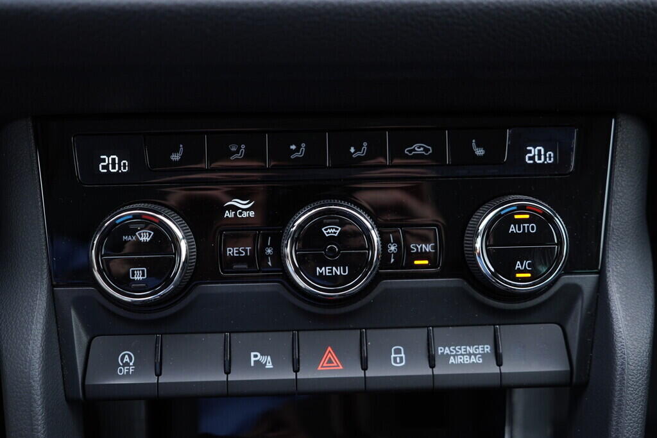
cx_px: 328
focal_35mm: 36
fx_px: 657
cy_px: 219
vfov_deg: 36.9
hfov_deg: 53.1
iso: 320
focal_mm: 24
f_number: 2.8
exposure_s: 1/40
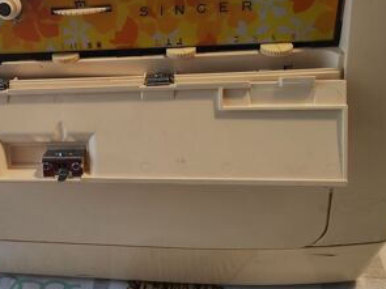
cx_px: 85
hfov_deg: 41.4
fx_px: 490
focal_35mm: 44
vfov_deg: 32.7
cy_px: 115
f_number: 1.8
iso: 80
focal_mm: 5.53
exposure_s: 1/100
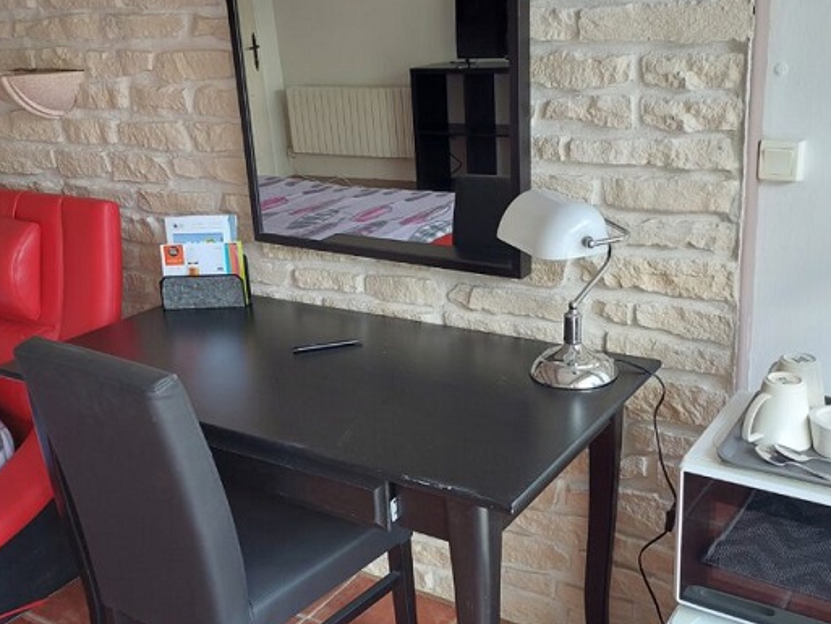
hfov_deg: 47.8
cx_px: 442
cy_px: 314
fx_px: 936
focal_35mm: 39
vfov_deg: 36.8
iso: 80
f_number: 1.8
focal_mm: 5.23
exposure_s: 1/50
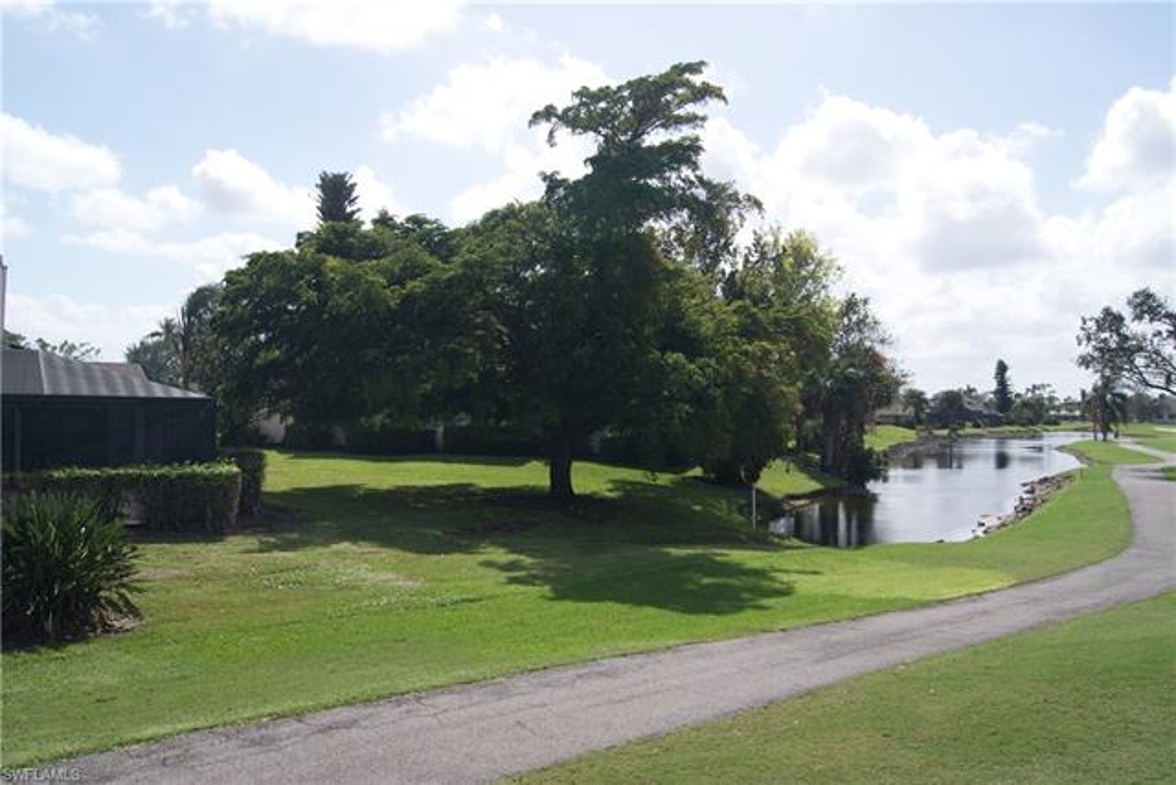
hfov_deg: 61.9
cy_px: 392
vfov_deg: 43.6
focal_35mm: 30
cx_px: 588
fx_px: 980
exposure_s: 1/200
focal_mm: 20
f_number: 10
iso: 100
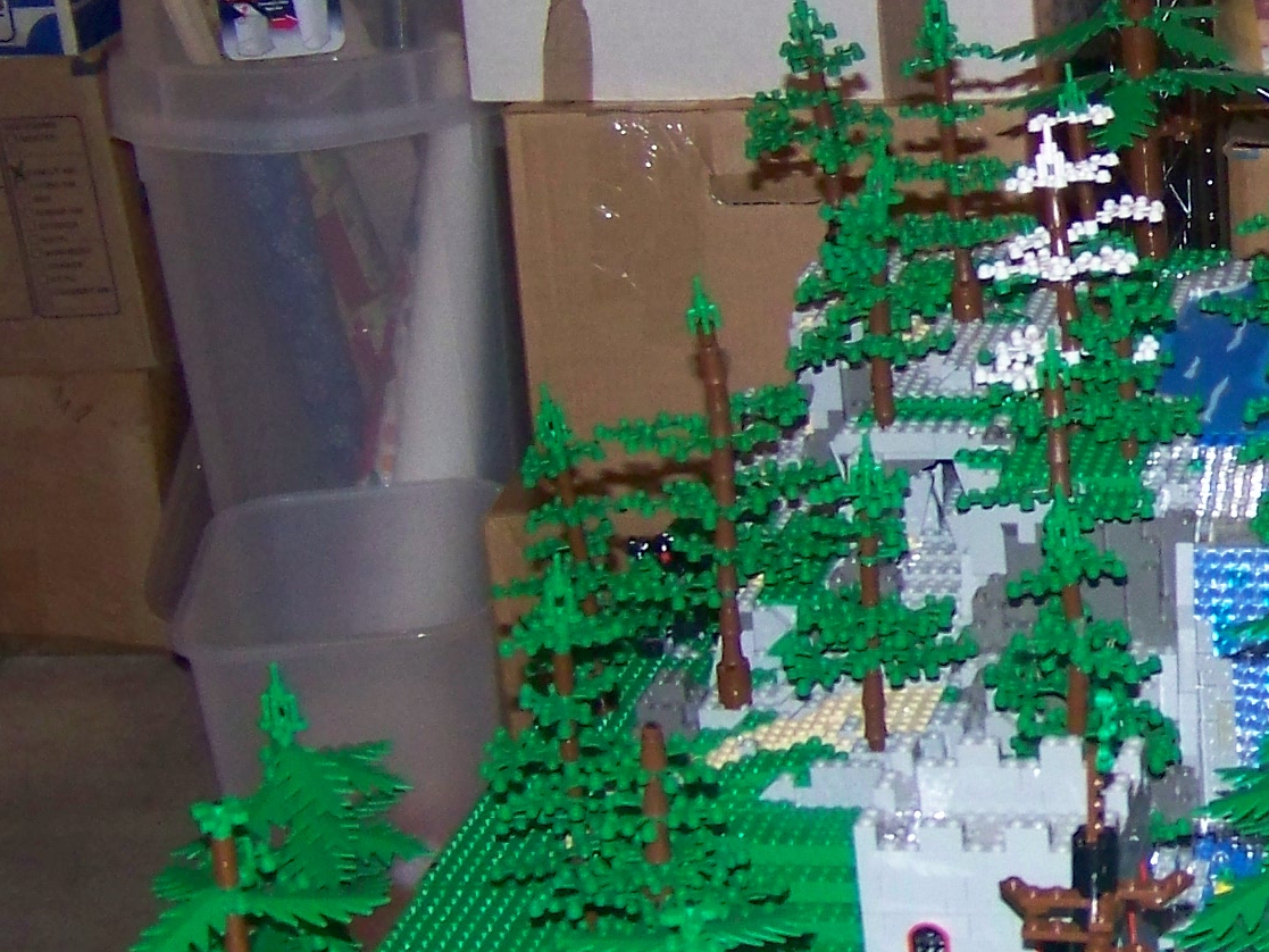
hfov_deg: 18.3
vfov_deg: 14.9
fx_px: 3630
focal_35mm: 99
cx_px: 1721
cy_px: 434
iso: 200
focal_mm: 5.85
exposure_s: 1/30
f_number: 2.8
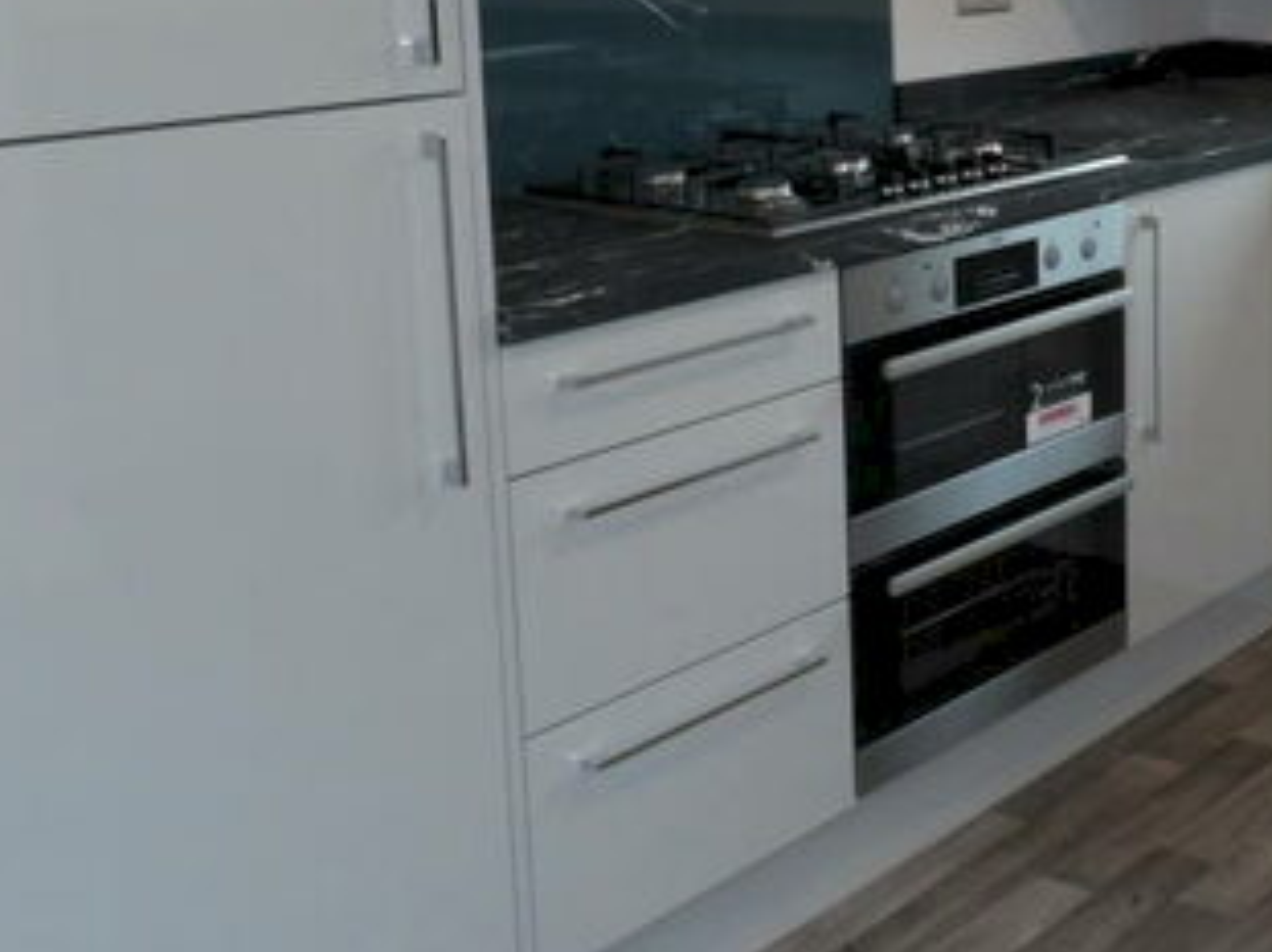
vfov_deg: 26.5
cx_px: 1321
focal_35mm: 54
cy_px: 198
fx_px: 1984
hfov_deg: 32.2
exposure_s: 1/15
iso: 200
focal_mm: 4.3
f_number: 4.1
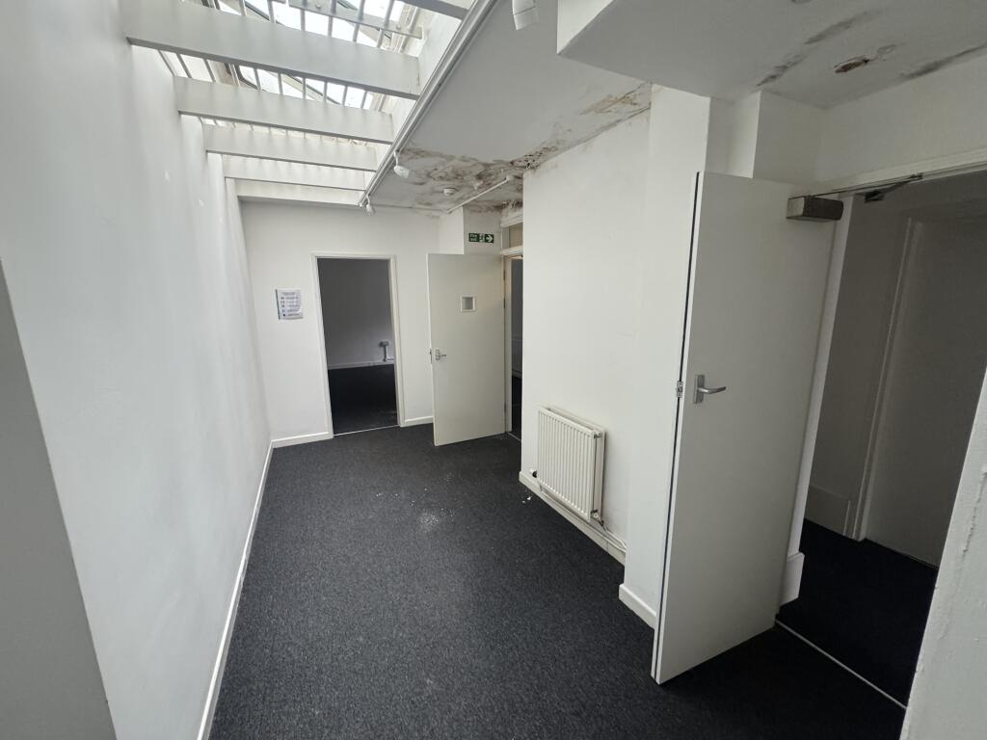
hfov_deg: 102.1
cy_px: 370
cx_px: 494
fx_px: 399
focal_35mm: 14
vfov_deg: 85.7
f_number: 2.2
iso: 400
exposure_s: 1/60
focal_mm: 2.22
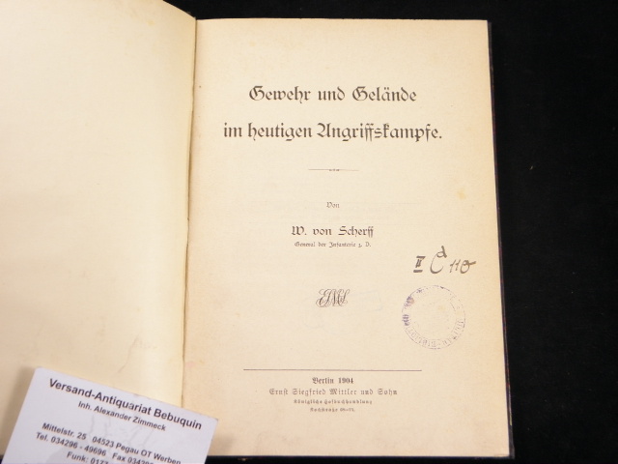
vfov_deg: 32.9
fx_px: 786
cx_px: 309
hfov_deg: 42.9
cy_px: 232
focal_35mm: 44
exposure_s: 1/40
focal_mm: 7.9
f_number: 3.9
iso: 160
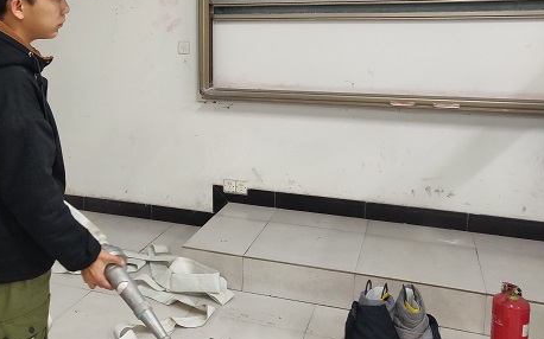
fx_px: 548
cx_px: 176
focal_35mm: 37
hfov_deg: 51.7
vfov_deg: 34.2
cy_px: 119
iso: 1000
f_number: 1.7
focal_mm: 4.25
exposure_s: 1/50
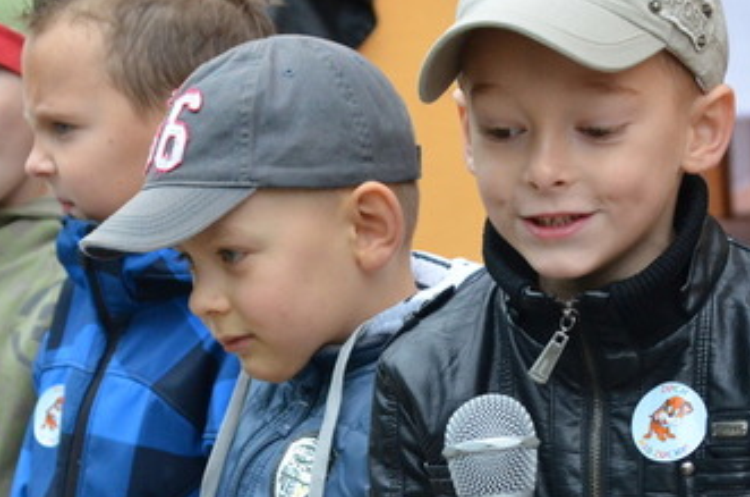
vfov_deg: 6.1
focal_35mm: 225
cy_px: 422
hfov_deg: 9.2
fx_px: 4676
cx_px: 372
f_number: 5.6
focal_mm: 70
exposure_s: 1/500
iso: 1600
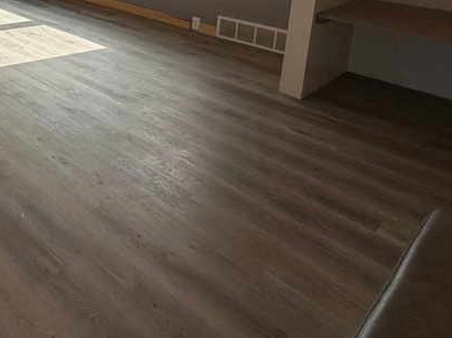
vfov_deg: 35.8
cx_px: -14
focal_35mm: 35
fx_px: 457
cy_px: -17
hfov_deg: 43.8
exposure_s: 1/734
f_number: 2.2
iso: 64
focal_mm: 2.22
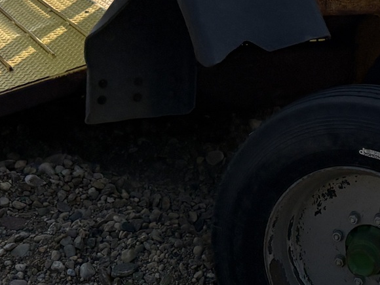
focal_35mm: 105
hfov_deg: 18.7
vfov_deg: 13.4
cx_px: 217
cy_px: -133
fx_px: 1153
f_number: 1.6
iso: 50
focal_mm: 5.96
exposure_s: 1/10101
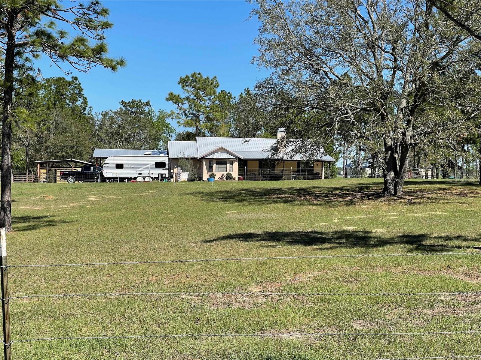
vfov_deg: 22.9
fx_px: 889
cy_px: 180
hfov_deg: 30.3
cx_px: 240
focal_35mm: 64
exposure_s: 1/1043
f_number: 2.2
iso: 20
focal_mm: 7.5
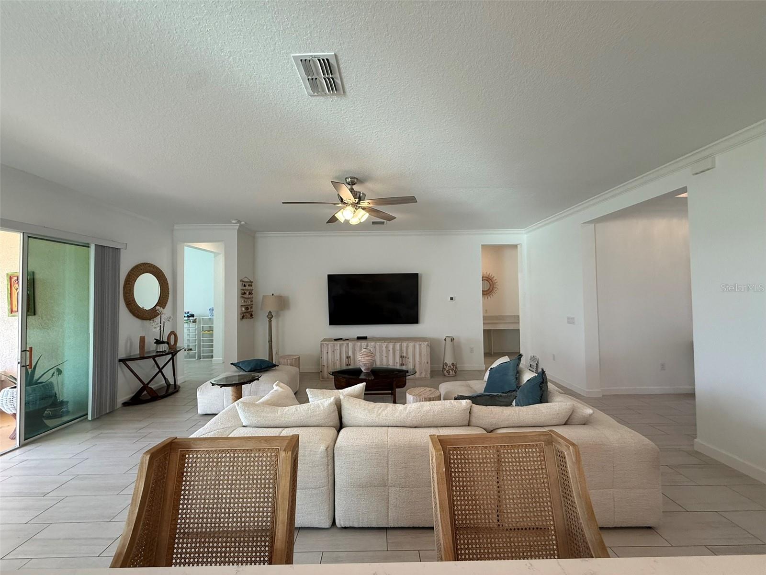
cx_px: 383
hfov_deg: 102.1
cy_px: 288
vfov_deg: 85.7
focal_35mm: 14
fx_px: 310
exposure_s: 1/120
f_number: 2.2
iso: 160
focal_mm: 2.22
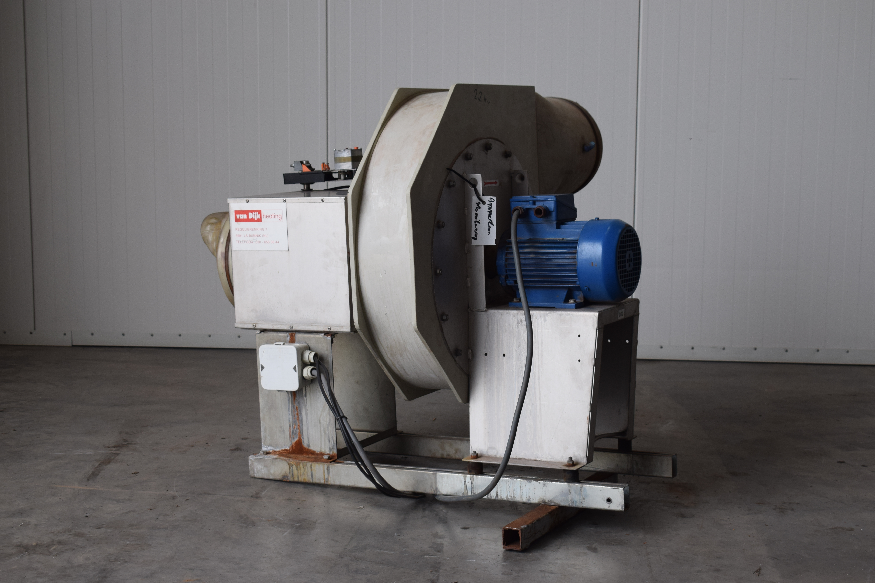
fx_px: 1385
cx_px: 438
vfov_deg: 23.8
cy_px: 292
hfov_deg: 35.1
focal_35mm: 57
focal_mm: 38
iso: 400
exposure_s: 1/250
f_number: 8
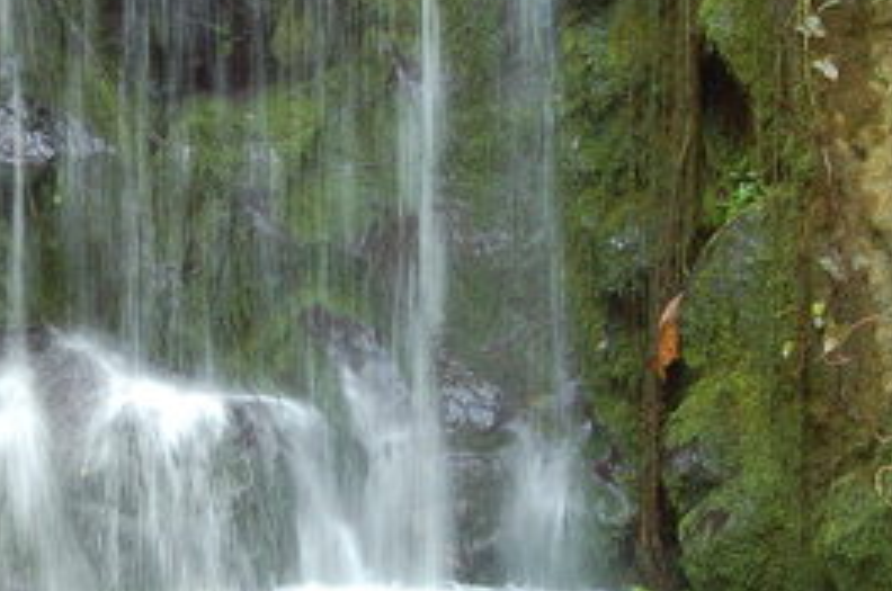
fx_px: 1682
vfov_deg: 19.9
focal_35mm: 68
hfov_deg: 29.2
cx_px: 223
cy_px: 353
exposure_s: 1/20
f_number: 7.1
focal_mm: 26
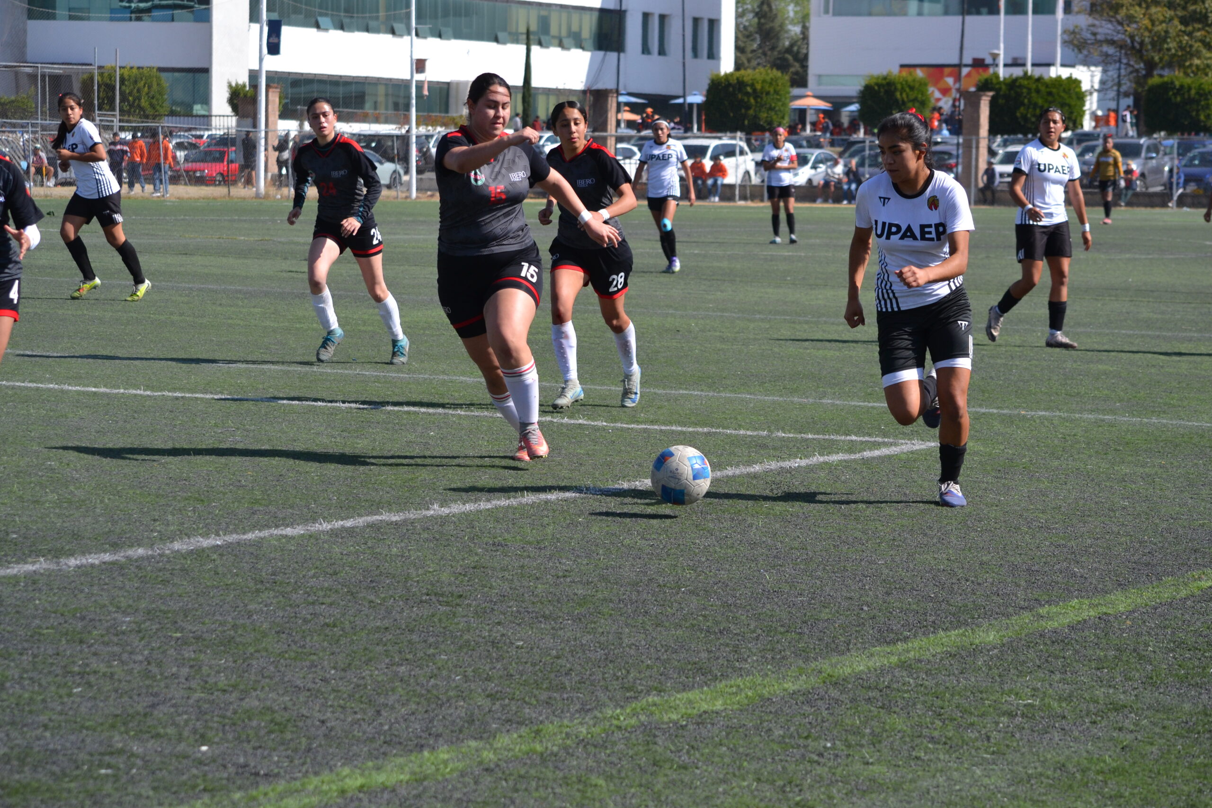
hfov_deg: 17.5
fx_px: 3939
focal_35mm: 117
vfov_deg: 11.7
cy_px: 404
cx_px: 606
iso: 400
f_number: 6.3
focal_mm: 78
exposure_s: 1/1600
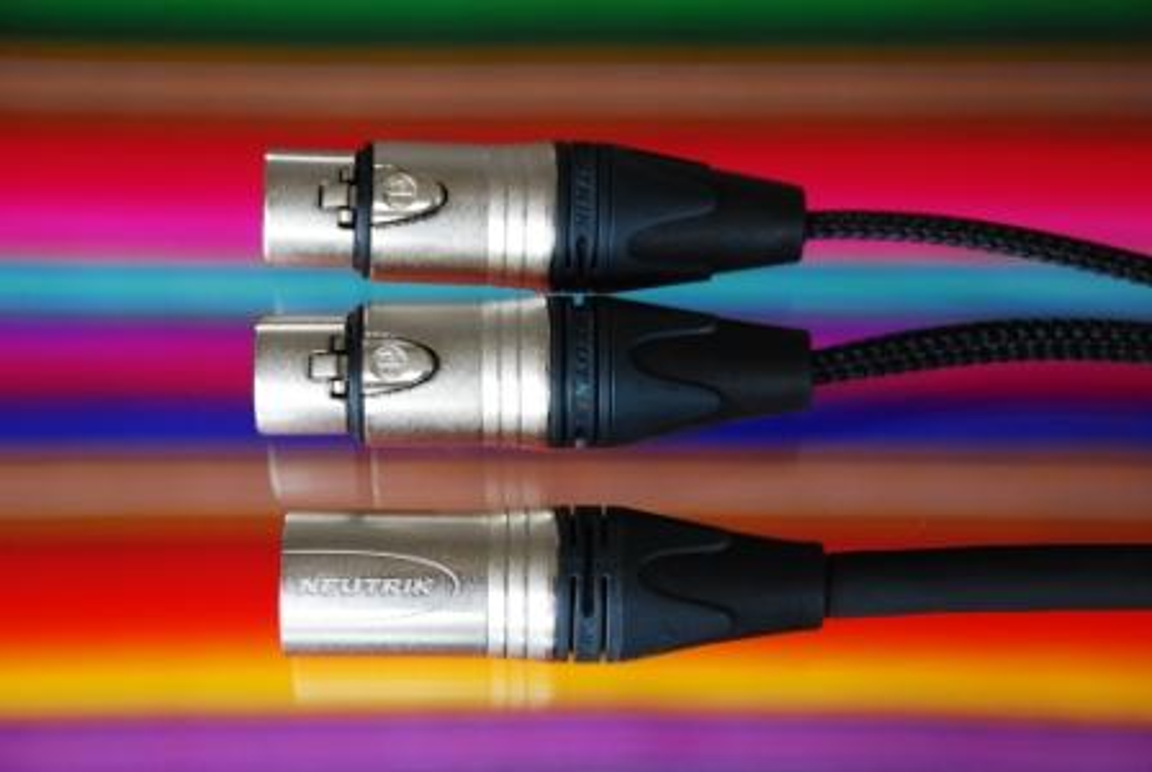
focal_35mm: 112
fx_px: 3605
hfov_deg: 18.2
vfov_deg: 12.2
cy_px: 386
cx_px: 576
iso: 500
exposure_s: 1/8
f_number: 5.6
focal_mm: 75
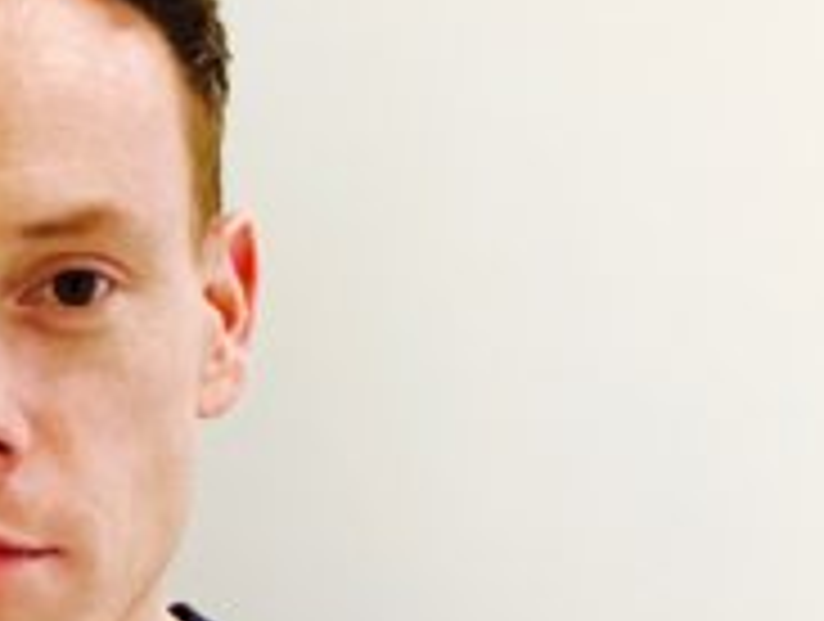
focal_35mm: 87
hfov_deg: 21.4
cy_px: 448
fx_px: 2075
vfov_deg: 17.0
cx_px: -72
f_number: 2.2
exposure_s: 1/25
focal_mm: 4.15
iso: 200
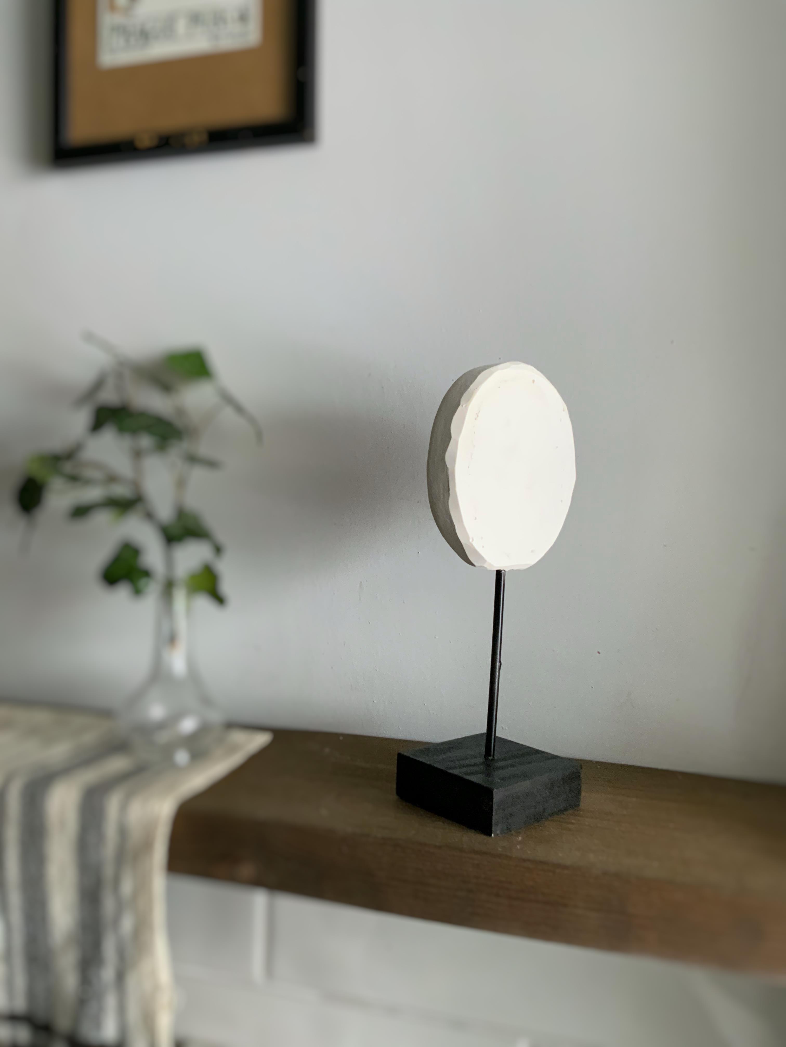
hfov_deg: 48.2
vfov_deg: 61.7
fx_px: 878
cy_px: 524
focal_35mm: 29
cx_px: 393
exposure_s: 1/60
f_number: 1.8
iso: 200
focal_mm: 3
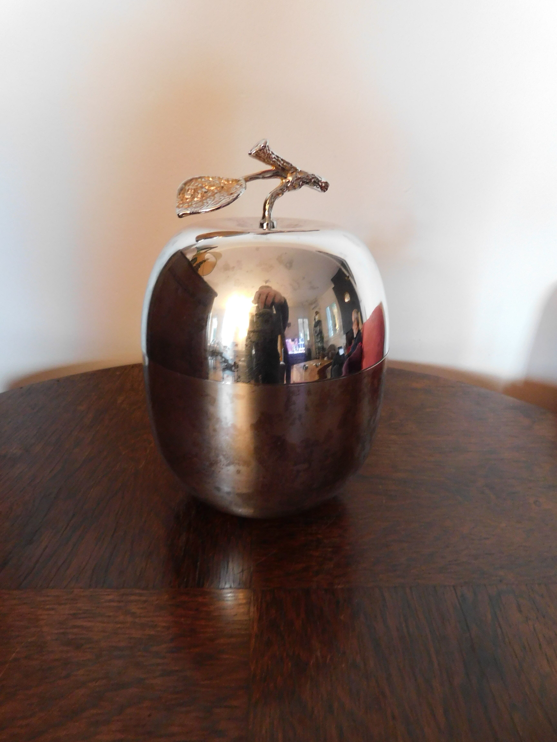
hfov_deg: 58.9
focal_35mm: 23
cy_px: 371
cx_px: 278
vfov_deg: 73.9
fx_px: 494
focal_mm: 4
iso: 400
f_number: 3
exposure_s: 1/10
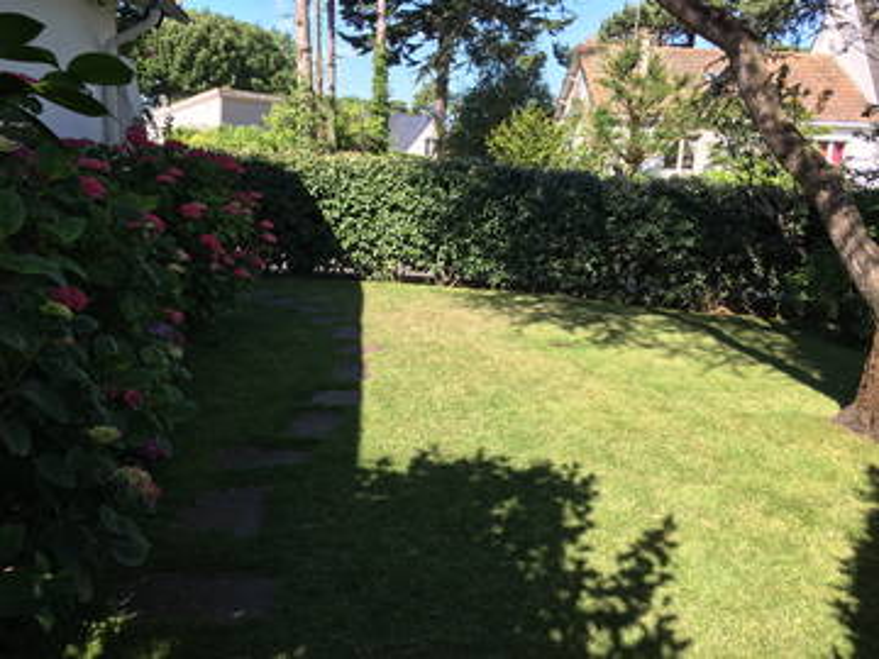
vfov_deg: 48.2
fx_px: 736
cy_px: 330
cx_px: 440
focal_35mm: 29
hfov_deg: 61.7
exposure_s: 1/578
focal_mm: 4.15
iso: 25
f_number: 2.2
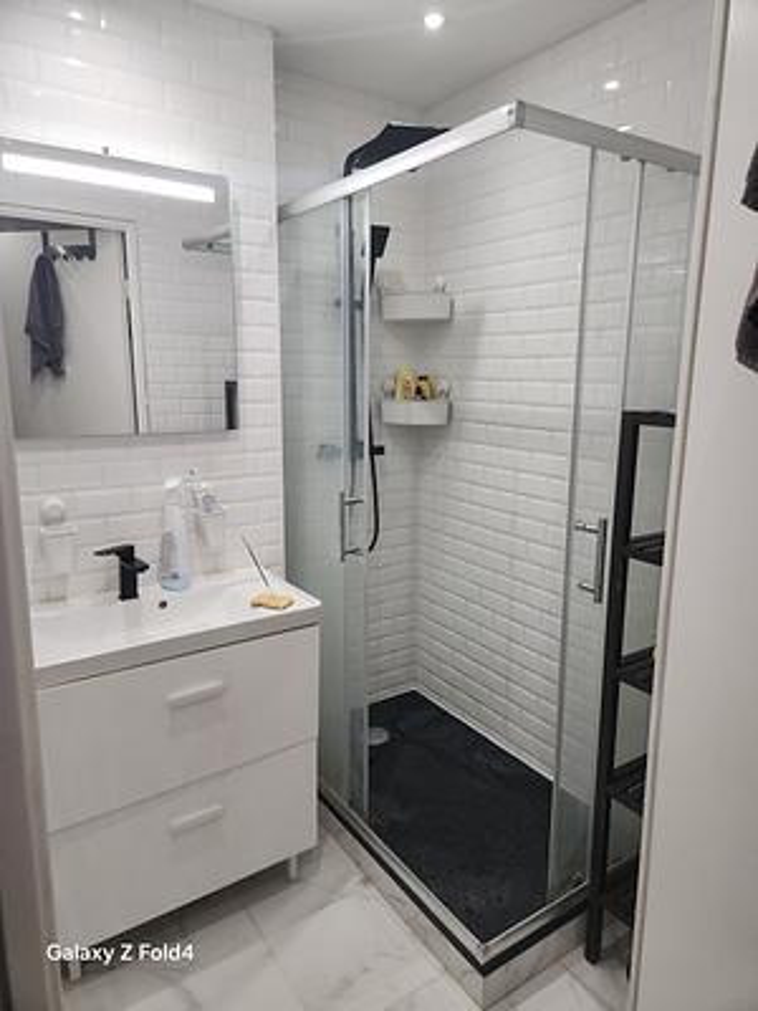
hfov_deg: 58.9
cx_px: 379
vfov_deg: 73.9
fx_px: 672
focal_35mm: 23
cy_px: 506
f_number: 1.8
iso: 64
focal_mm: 5.4
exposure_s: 1/100
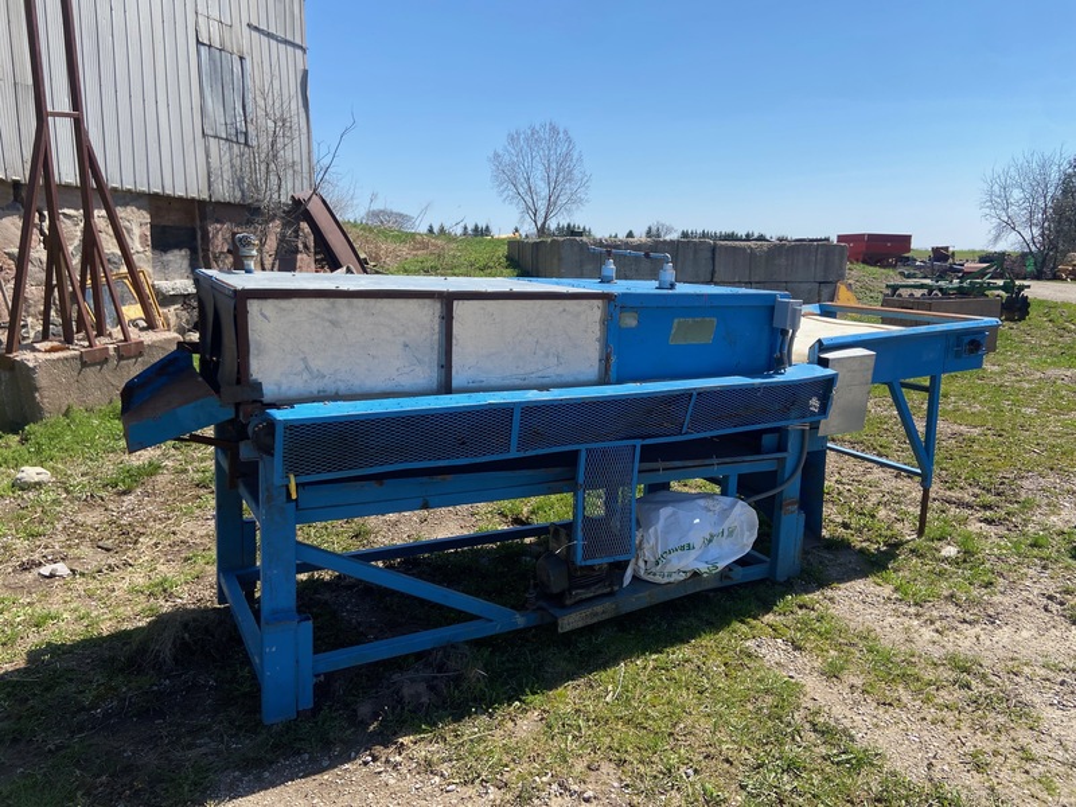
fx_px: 808
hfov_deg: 67.3
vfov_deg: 53.1
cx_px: 538
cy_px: 404
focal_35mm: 26
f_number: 1.8
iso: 32
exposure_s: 1/2571
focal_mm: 4.25
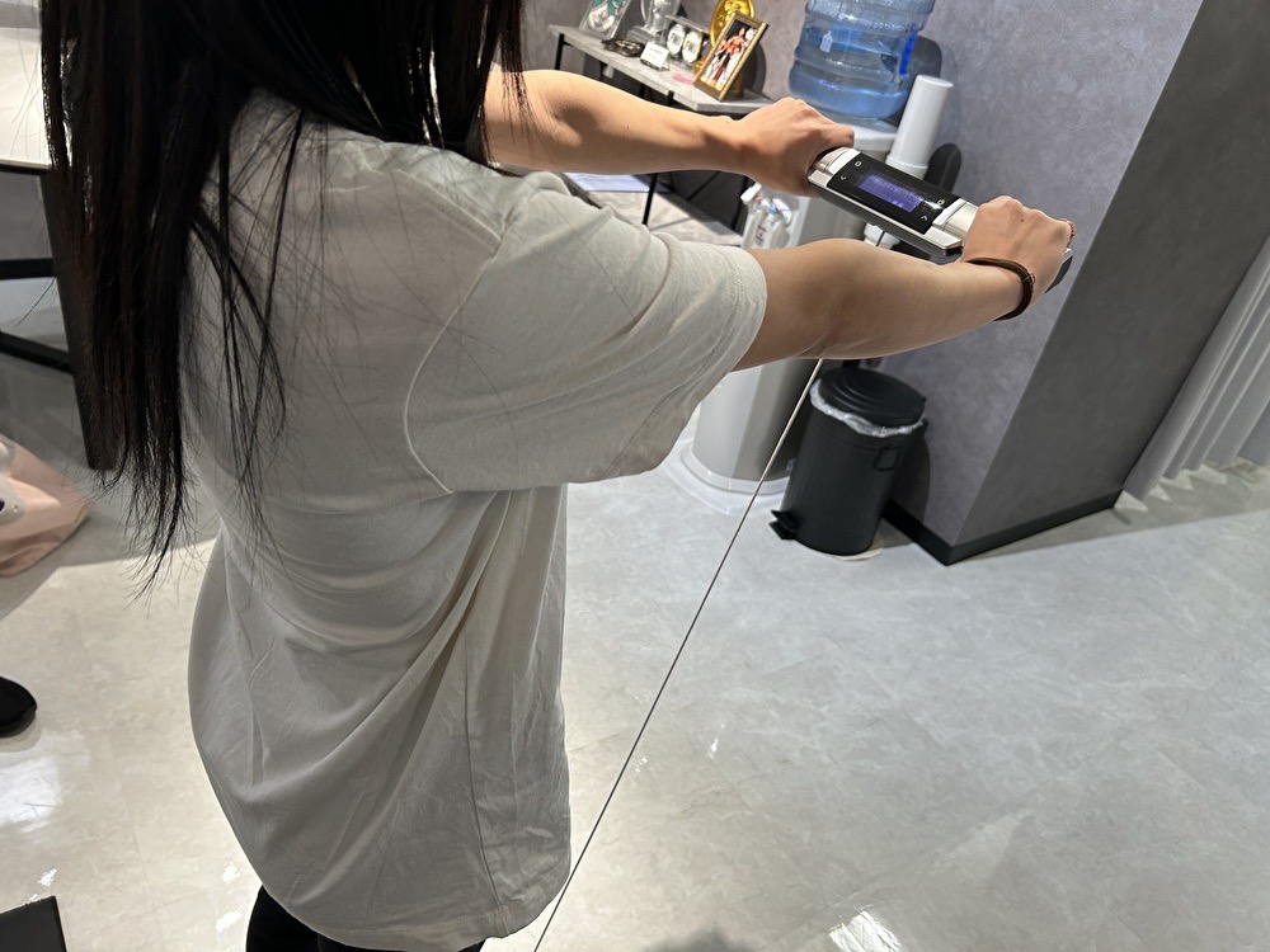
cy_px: 476
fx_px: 954
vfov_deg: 53.1
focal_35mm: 26
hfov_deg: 67.3
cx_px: 635
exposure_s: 1/120
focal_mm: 5.7
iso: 125
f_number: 1.5
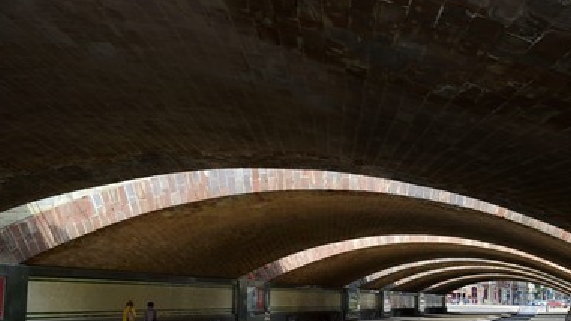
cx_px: 300
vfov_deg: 23.0
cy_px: 206
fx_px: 787
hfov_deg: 39.9
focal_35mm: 52
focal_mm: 45
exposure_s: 1/250
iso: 100
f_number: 5
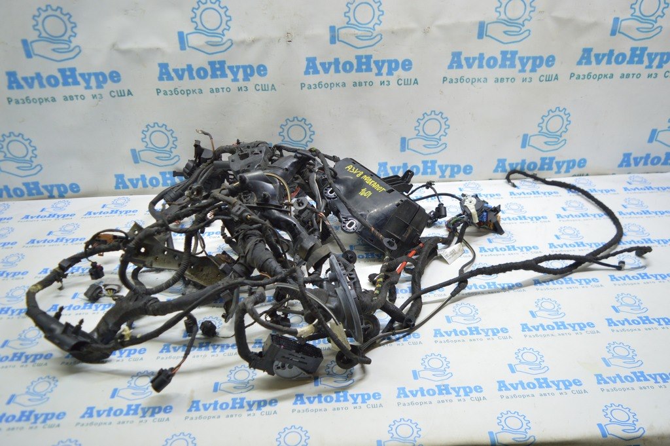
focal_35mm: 27
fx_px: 502
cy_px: 223
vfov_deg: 47.9
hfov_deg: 67.4
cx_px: 335
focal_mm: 18
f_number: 3.5
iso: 400
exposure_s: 1/40
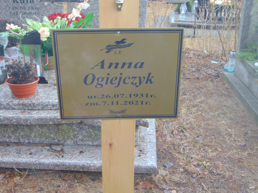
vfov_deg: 34.3
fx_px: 313
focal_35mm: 42
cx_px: 129
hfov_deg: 44.8
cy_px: 96
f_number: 3.3
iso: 200
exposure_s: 1/30
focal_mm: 7.6
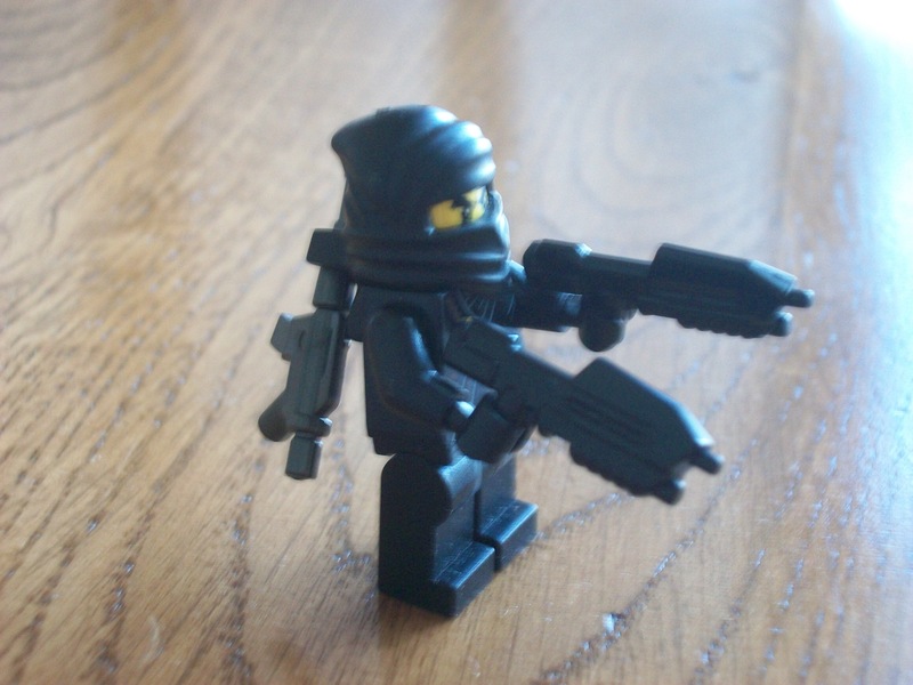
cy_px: 342
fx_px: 1635
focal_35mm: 62
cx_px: 456
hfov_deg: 31.2
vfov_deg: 23.7
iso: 178
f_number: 4.1
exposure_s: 1/8
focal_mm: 11
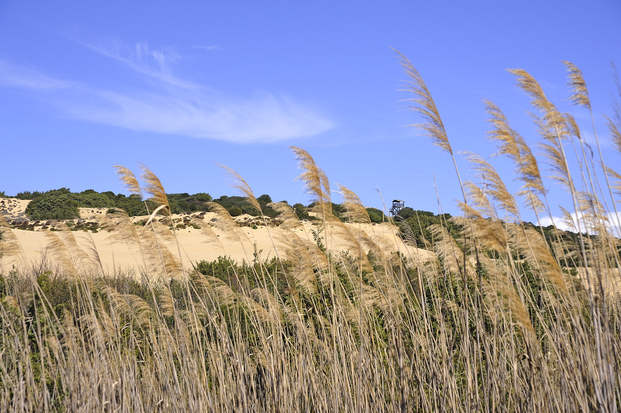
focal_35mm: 75
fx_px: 1293
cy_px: 206
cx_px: 310
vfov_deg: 18.2
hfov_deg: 27.0
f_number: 9
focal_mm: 75
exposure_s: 1/320
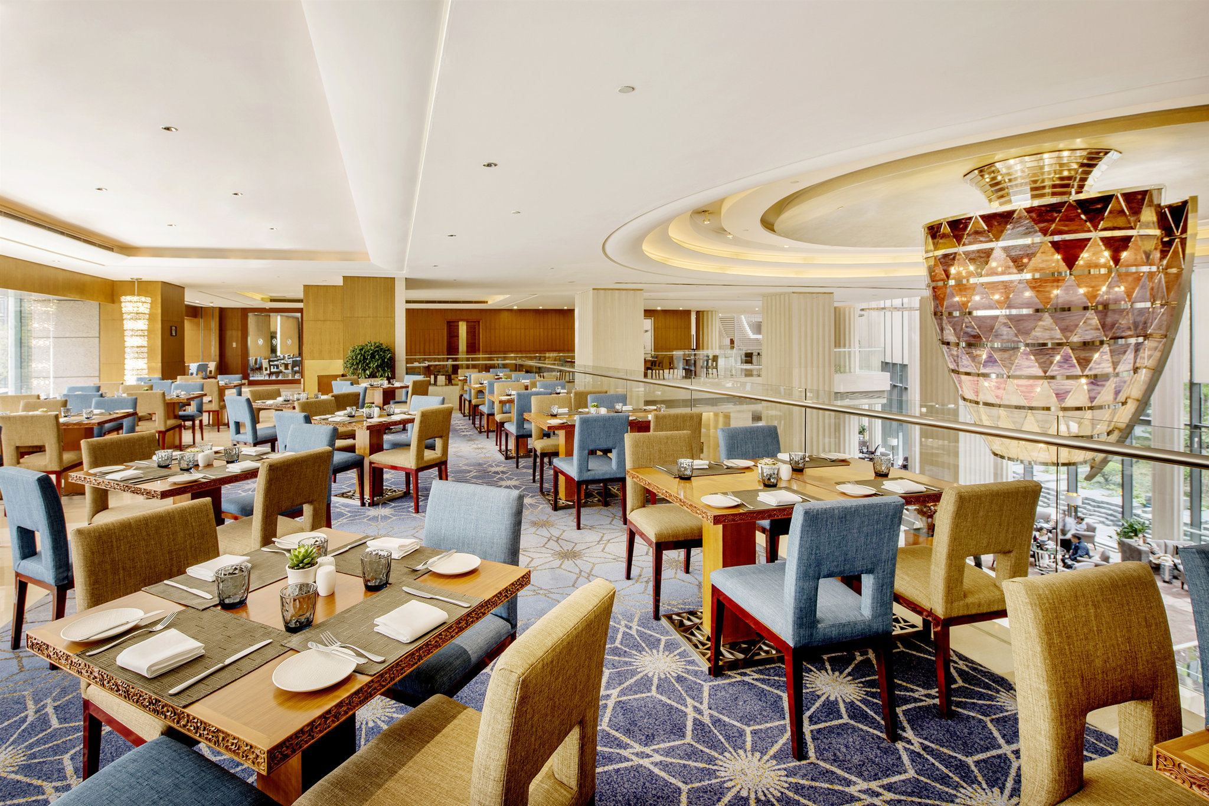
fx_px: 571
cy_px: 403
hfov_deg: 93.3
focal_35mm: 17
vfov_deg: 70.5
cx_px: 604
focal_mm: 17
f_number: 10
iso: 64
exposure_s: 1/1.25
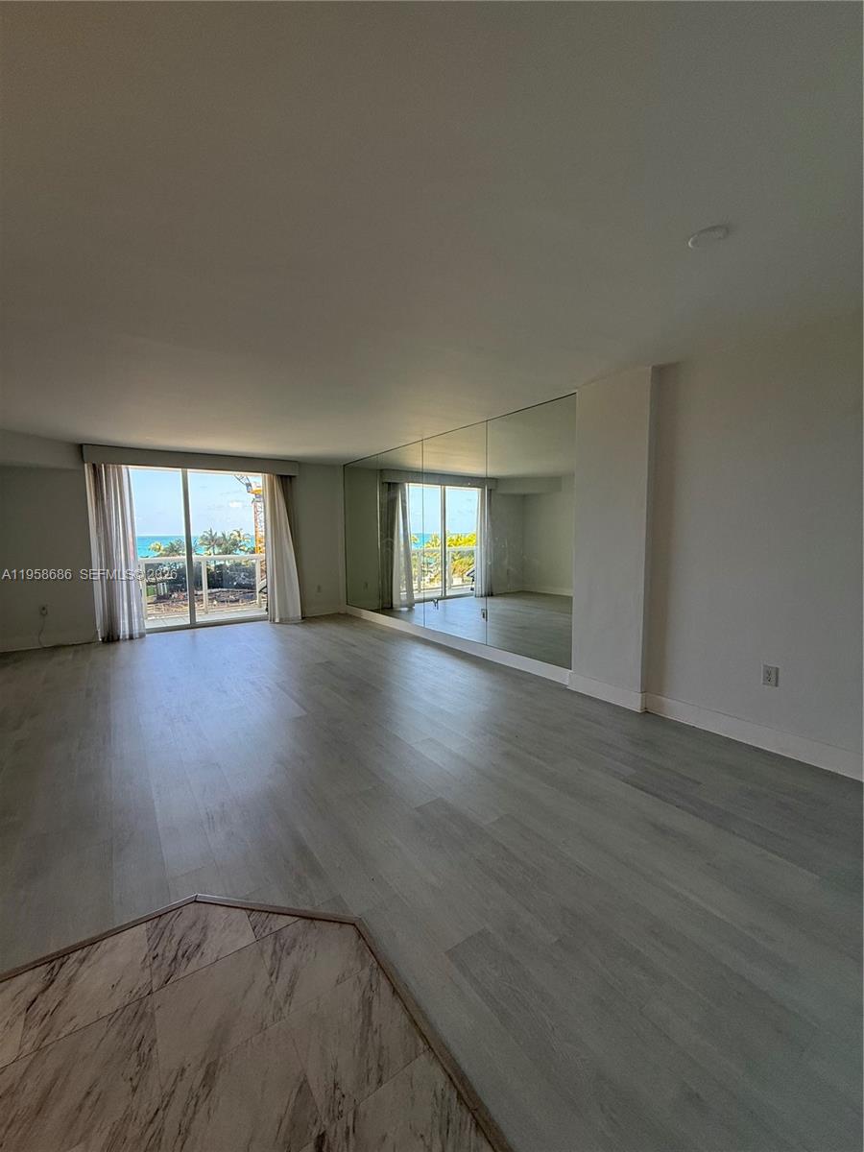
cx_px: 432
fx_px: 466
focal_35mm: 14
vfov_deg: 102.1
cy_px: 576
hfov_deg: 85.7
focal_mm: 2.22
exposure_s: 1/120
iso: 125
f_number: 2.2
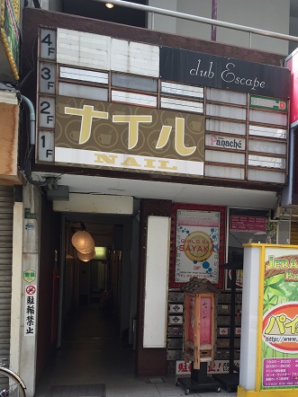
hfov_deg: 33.8
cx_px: 213
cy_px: 267
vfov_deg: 44.1
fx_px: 483
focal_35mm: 42
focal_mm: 4.15
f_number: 2.2
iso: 32
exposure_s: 1/329
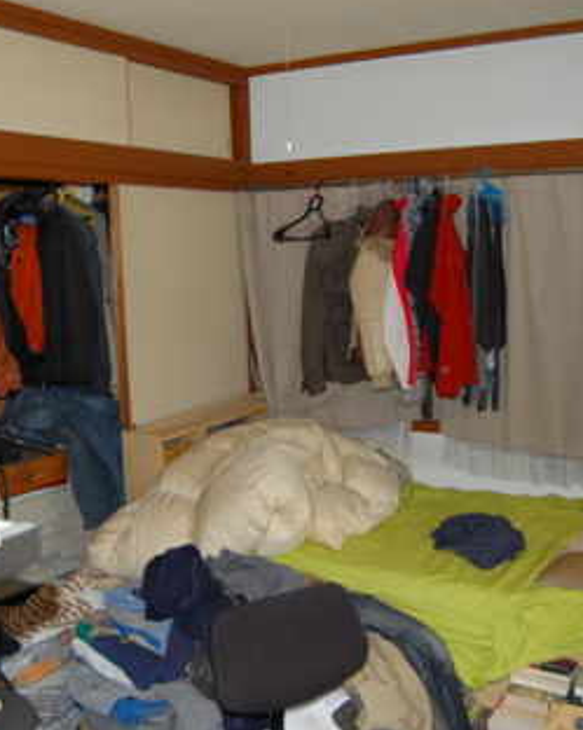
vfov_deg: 46.9
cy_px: 361
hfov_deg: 38.2
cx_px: 304
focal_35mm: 39
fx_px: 842
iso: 400
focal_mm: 18
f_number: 3.5
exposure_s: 1/60
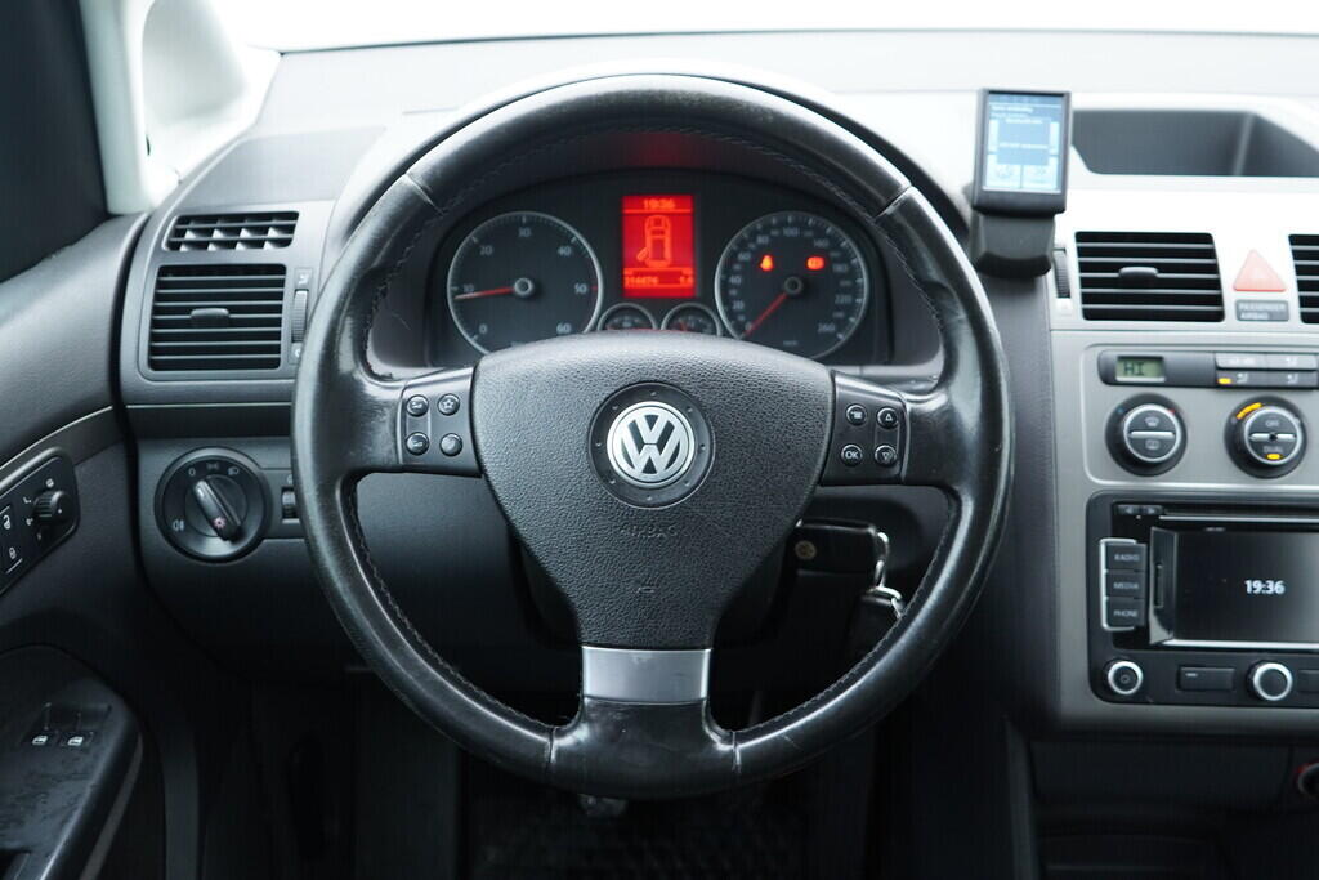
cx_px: 660
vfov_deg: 36.9
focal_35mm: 36
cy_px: 440
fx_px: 1319
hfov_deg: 53.1
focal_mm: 24
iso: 400
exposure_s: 1/40
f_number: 2.8
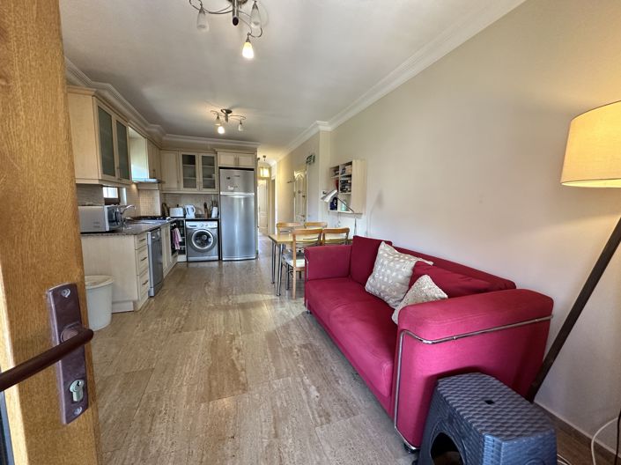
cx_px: 310
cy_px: 232
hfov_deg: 102.1
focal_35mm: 14
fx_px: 251
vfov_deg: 85.6
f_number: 2.2
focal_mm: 2.22
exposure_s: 1/100
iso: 250
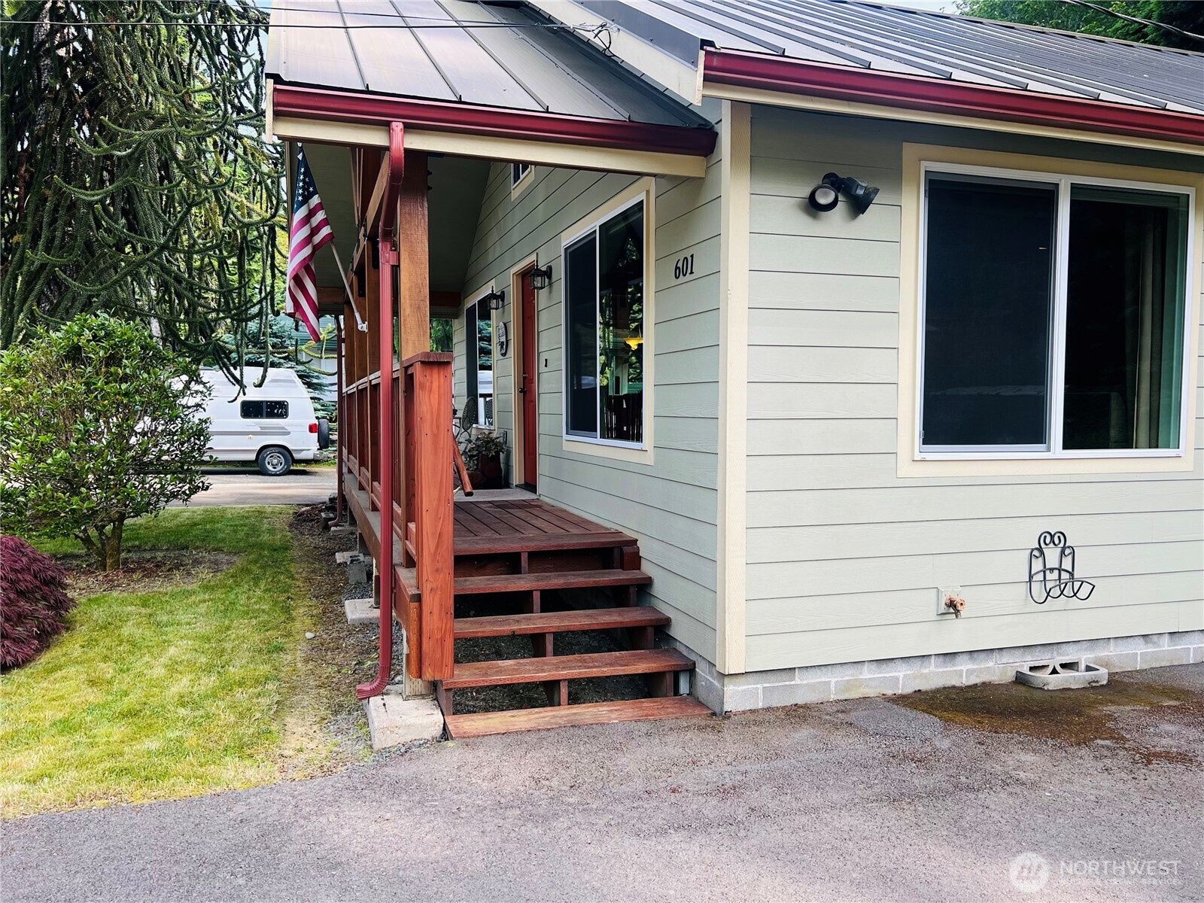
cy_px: 452
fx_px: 904
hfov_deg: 67.3
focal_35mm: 26
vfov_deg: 53.1
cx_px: 602
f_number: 1.5
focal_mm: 5.7
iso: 50
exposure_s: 1/696
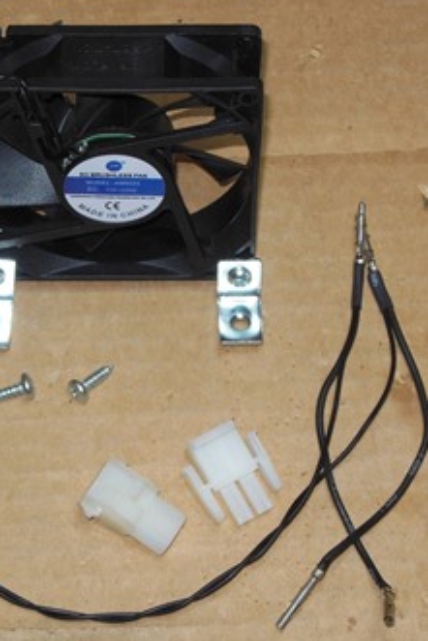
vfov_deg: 19.1
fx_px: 1906
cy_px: 323
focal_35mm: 107
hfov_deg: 12.8
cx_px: 138
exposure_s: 1/60
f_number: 4.4
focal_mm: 13.6
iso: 200
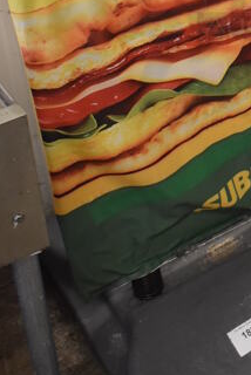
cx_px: 328
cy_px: -24
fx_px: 803
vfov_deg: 24.7
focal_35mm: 77
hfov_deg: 16.7
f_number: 3.5
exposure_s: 1/125
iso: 1800
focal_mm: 18
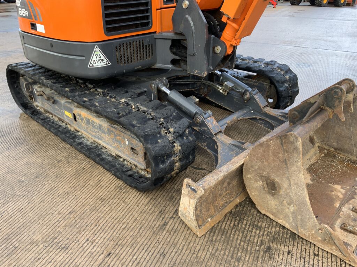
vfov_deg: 48.2
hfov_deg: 61.7
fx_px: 299
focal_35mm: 29
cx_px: 178
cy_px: 134
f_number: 1.8
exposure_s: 1/125
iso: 16
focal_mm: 3
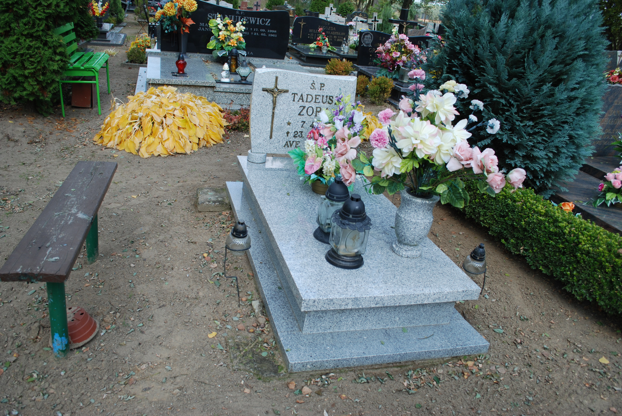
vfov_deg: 48.0
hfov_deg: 67.3
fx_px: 467
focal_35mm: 27
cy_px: 208
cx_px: 311
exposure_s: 1/125
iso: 100
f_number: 5.6
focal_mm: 18
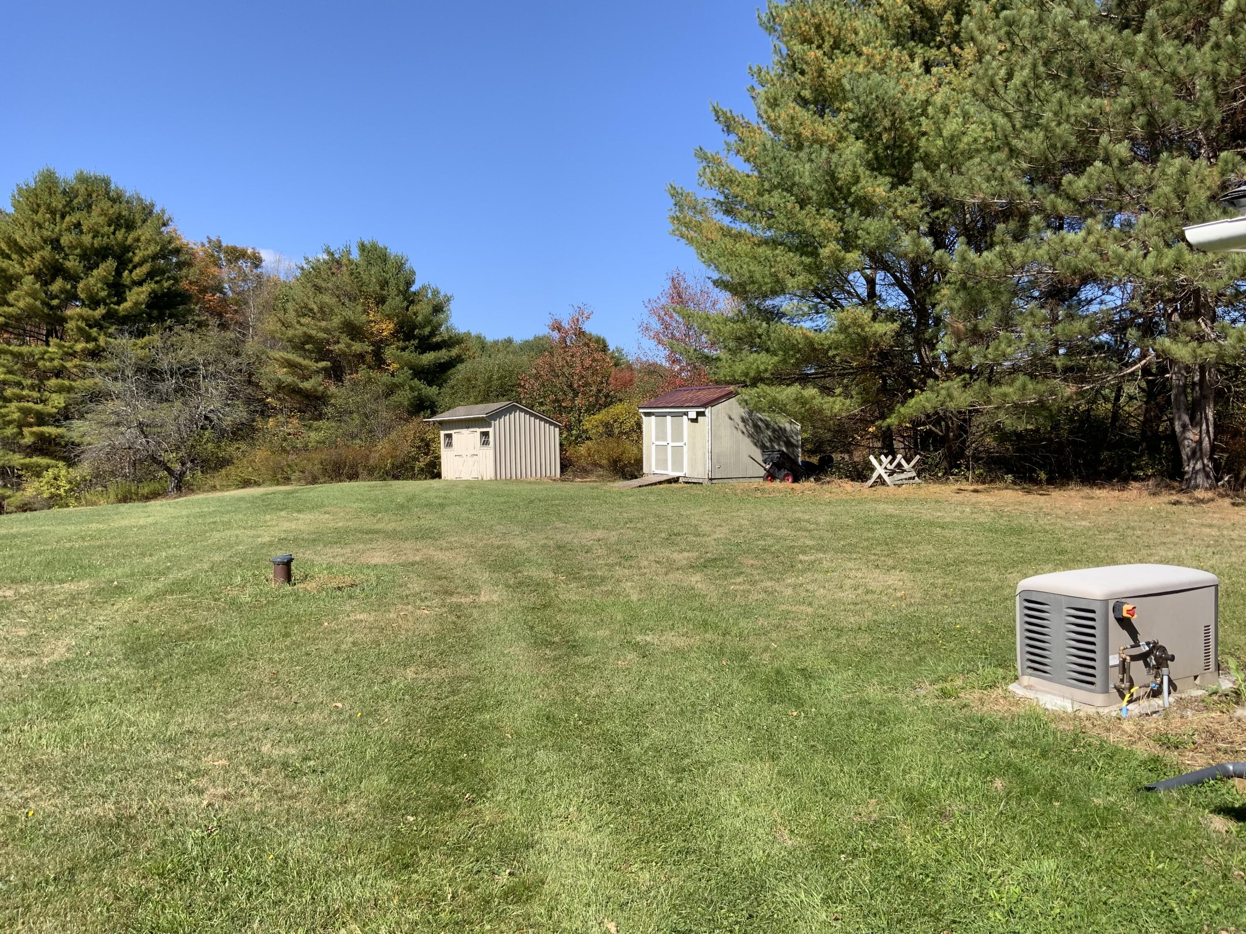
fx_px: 1044
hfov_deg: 61.7
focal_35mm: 29
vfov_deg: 48.2
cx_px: 623
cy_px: 467
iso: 16
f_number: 1.8
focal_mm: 3
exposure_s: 1/1451
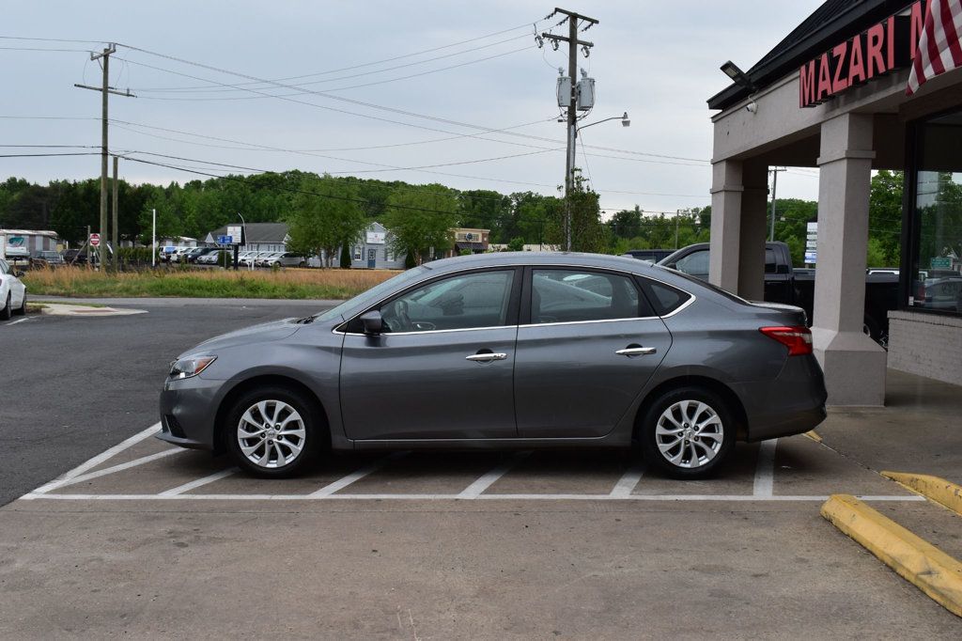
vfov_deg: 33.0
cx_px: 481
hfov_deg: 47.9
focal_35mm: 40
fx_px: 1082
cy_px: 320
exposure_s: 1/320
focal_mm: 27
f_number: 10
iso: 400
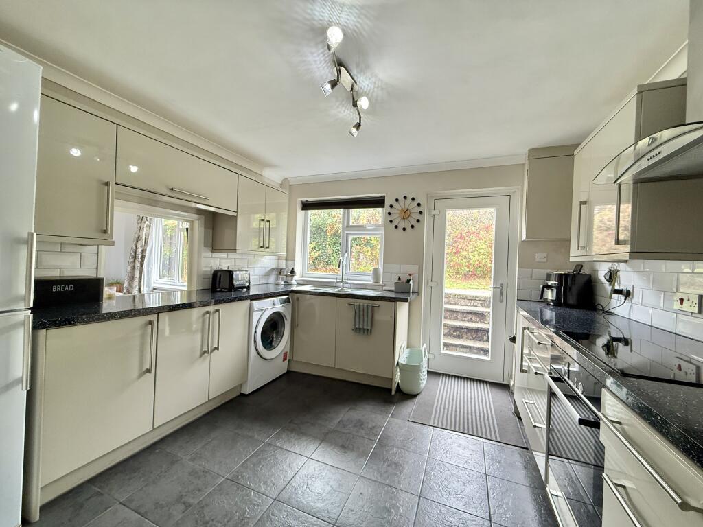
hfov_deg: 102.1
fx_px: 284
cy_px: 264
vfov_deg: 85.7
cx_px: 352
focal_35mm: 14
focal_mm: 2.22
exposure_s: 1/100
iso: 320
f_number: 2.2
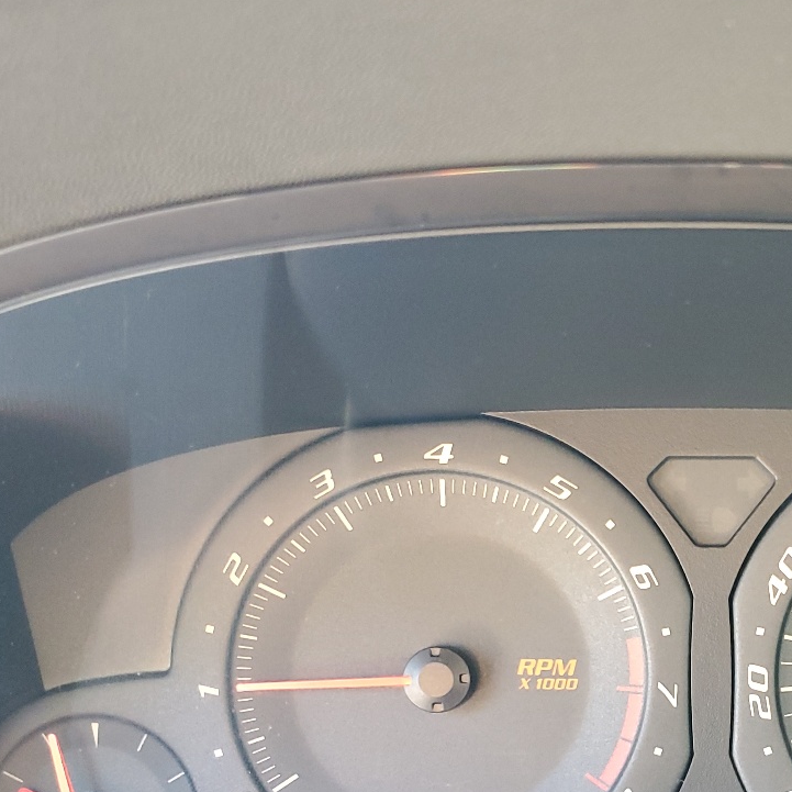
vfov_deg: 32.5
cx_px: 730
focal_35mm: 51
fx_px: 1320
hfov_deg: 31.6
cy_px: 629
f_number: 1.5
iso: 199
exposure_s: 1/60.2
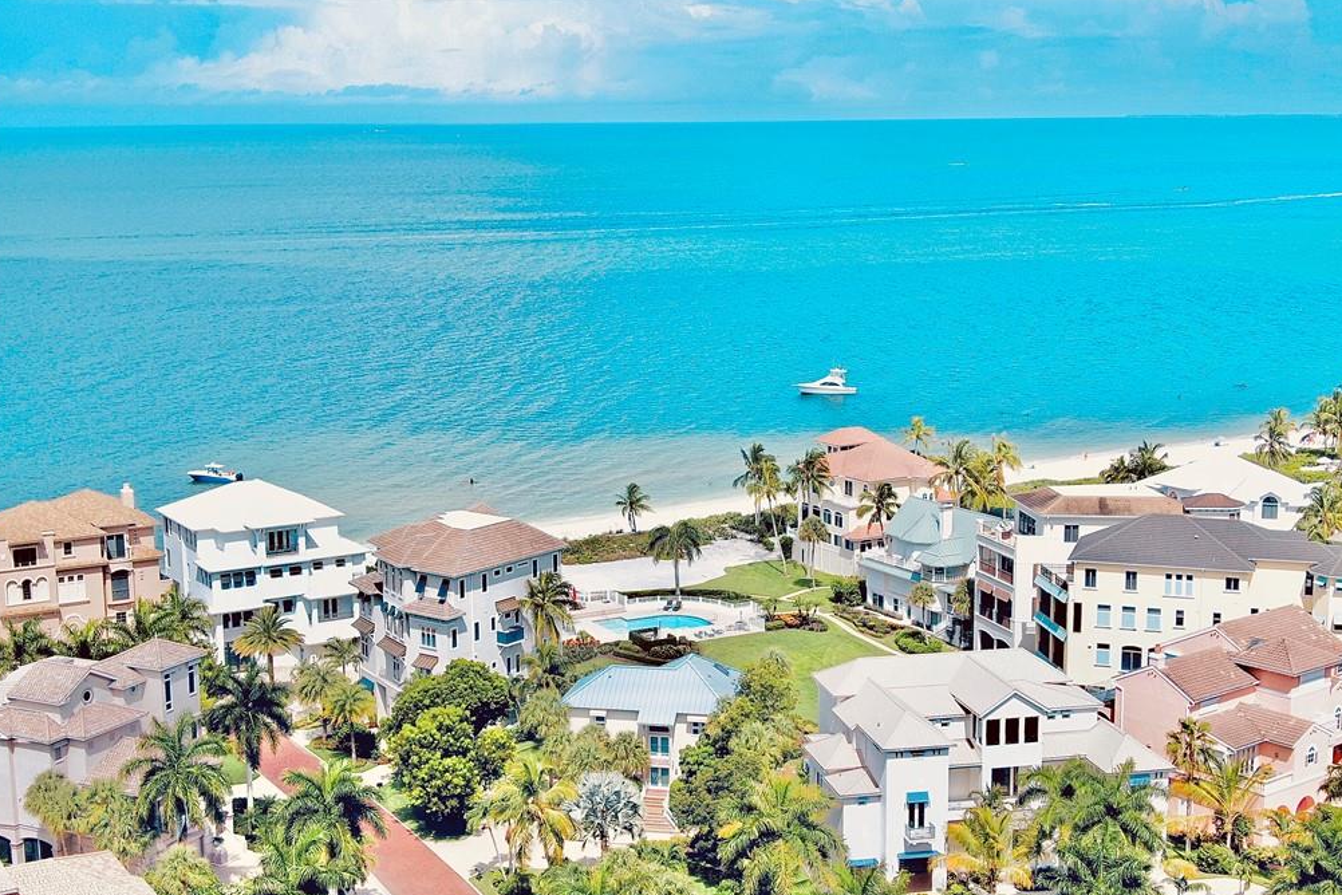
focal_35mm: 51
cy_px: 508
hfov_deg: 38.9
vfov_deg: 26.5
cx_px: 670
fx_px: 1901
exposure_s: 1/640
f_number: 3.8
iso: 100
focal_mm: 8.6
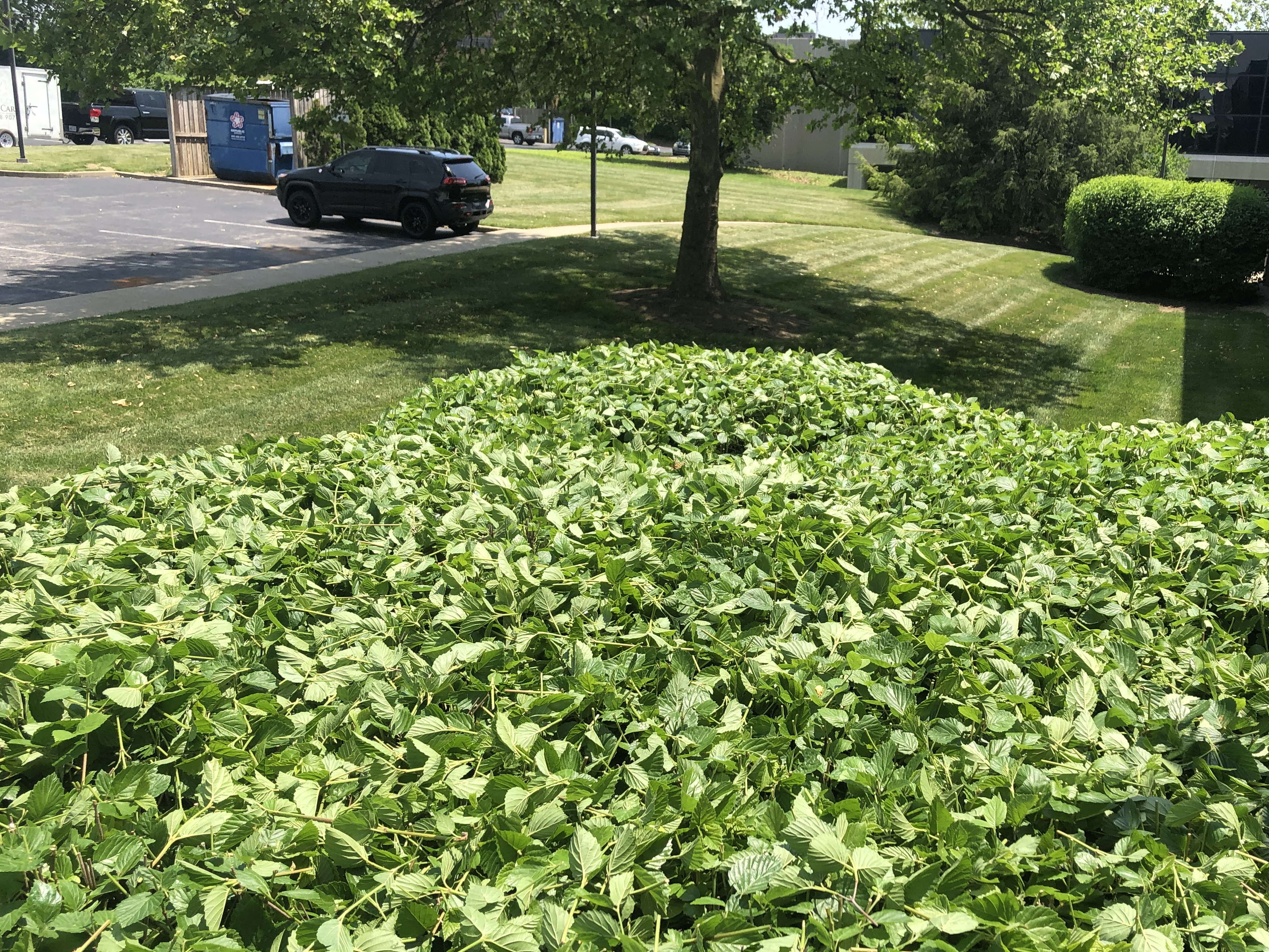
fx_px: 1246
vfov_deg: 41.7
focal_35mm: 34
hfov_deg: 53.6
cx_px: 761
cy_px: 545
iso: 20
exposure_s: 1/1012
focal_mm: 4
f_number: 1.8
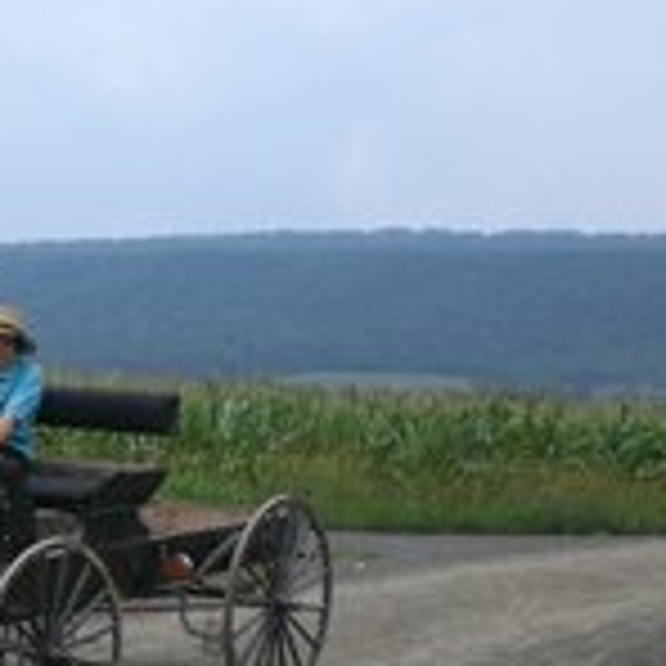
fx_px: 1981
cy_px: 446
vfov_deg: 19.0
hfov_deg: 18.6
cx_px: 4
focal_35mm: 91
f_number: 3.1
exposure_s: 1/400
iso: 50
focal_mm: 6.3
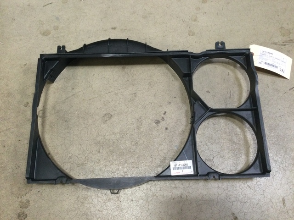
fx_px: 263
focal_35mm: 31
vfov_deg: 45.4
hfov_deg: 58.4
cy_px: 110
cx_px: 147
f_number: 2.4
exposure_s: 1/30
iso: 160
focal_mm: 3.3
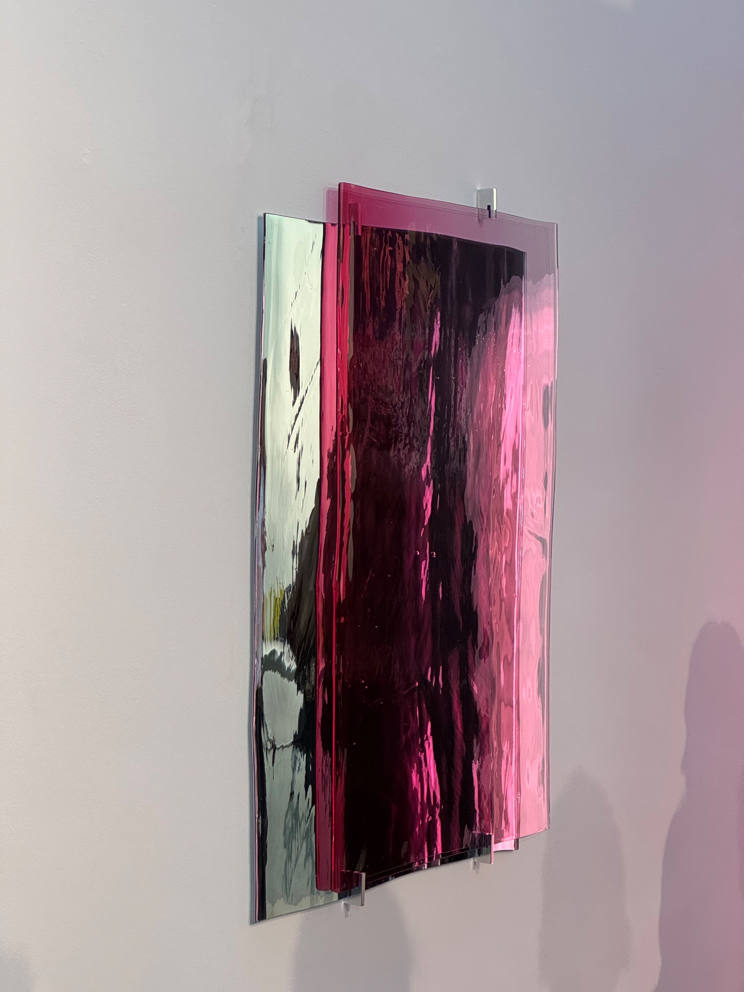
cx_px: 372
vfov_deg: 25.3
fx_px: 2207
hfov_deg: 19.1
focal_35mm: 77
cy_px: 496
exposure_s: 1/100
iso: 200
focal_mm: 9
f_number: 2.8
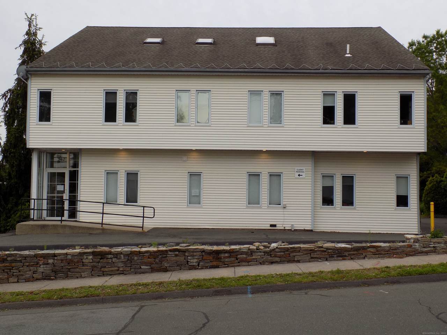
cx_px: 224
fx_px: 529
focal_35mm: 41
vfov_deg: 35.1
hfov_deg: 45.8
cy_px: 168
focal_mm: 7.3
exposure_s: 1/160
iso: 80
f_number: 3.6
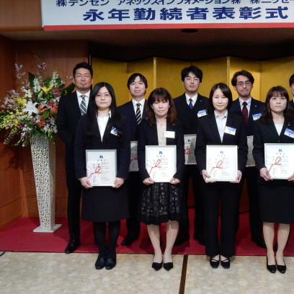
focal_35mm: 39
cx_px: 182
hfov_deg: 42.5
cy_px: 140
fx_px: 375
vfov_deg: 42.8
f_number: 4
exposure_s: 1/20
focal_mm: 5.4
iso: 200
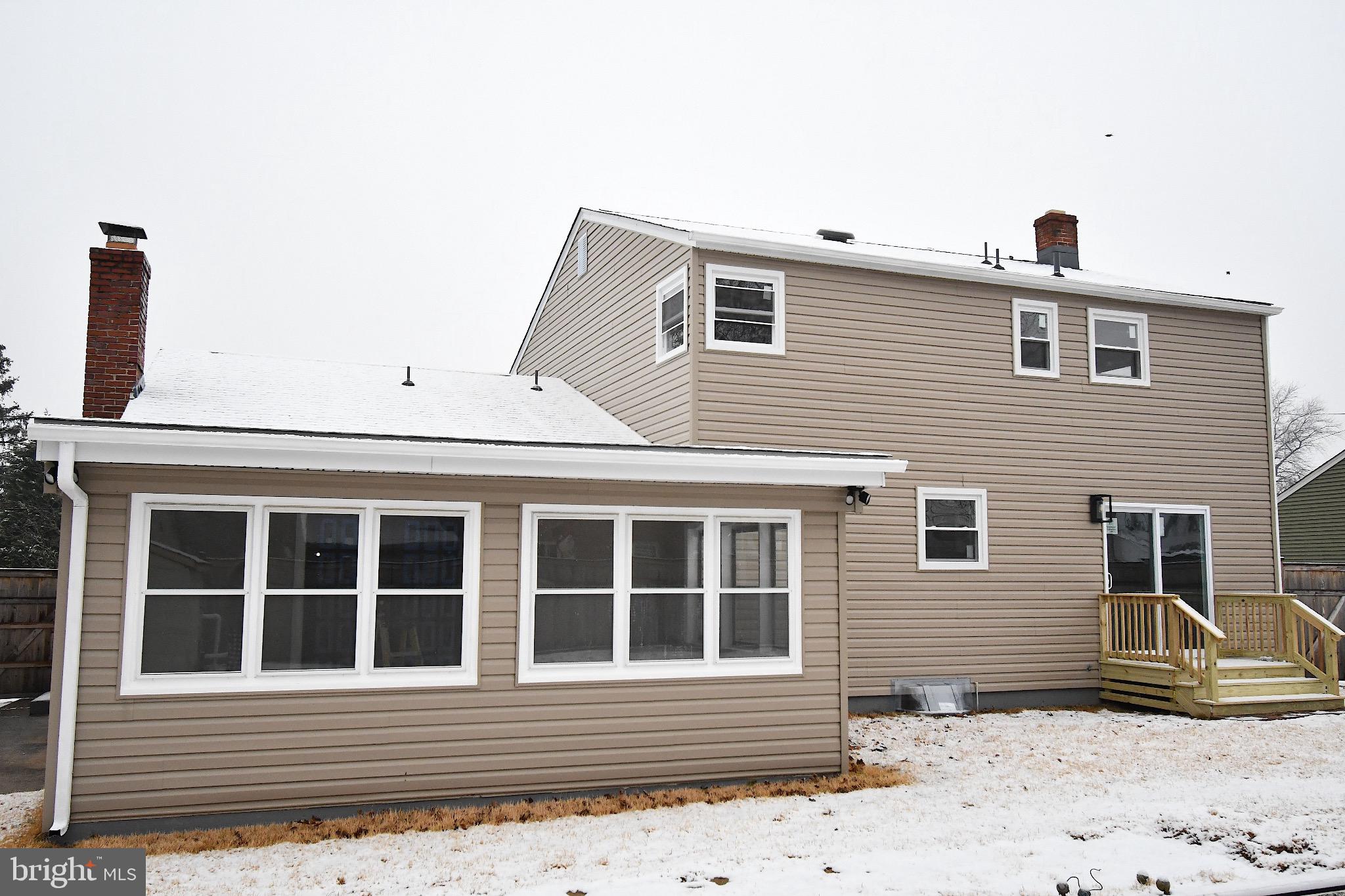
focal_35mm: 30
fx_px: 1121
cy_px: 448
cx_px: 672
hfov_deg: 61.9
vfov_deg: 43.6
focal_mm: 20
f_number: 5.6
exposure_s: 1/800
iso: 1600
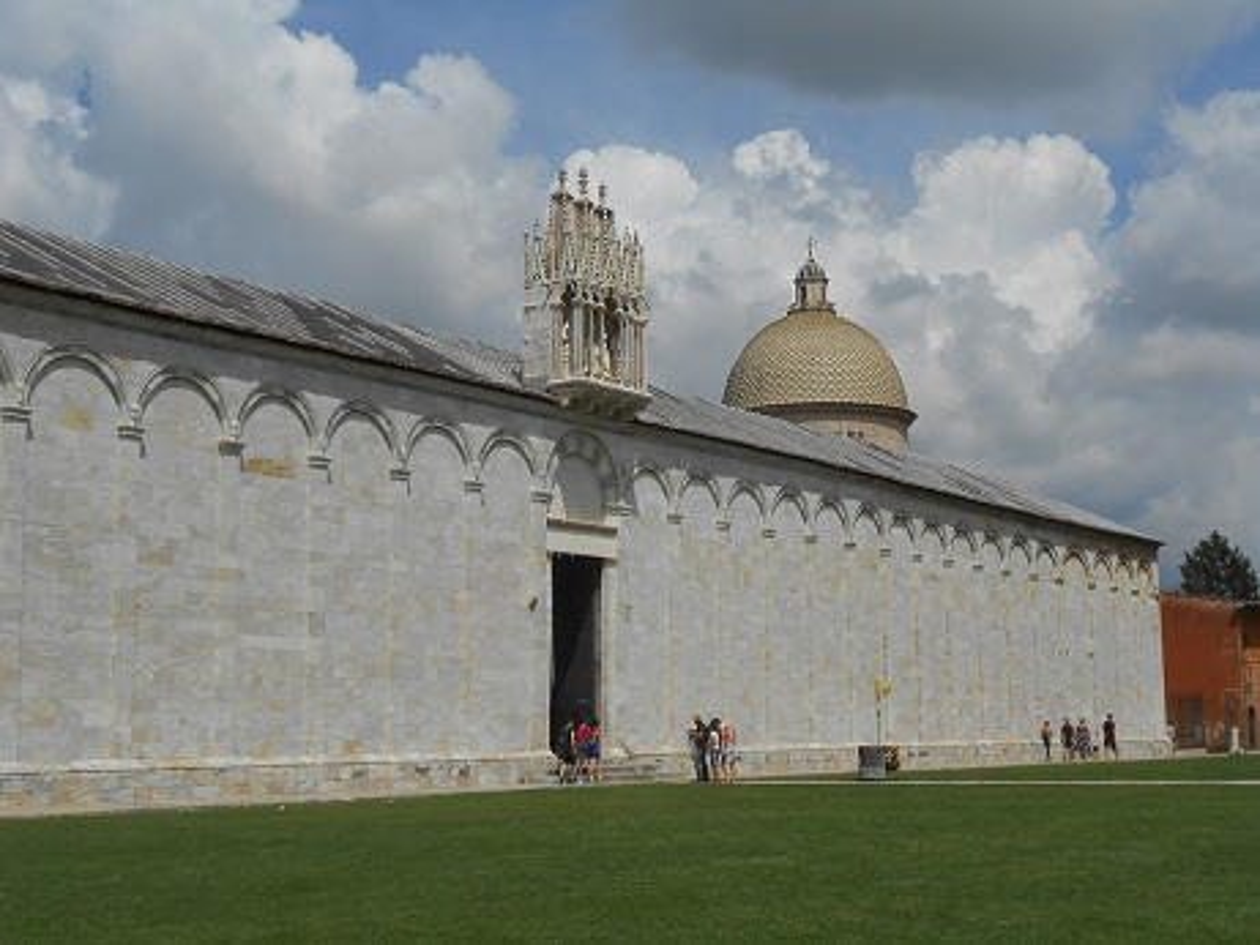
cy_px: 472
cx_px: 630
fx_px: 2039
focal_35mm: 56
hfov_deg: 34.3
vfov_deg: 26.1
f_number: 5.2
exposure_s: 1/1500
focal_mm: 10
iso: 80
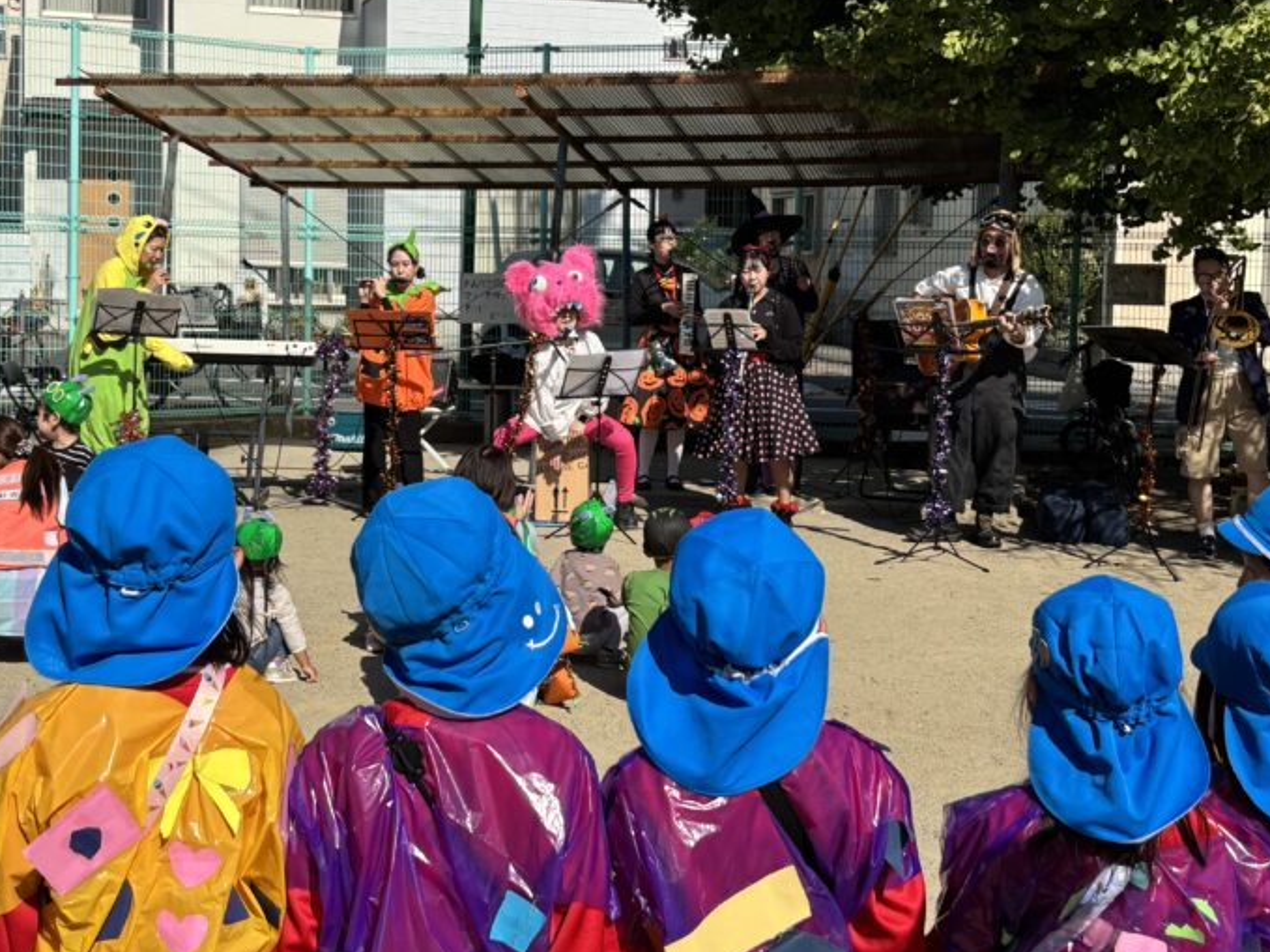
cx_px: 529
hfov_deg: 38.8
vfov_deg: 29.6
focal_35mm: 49
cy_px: 393
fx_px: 1797
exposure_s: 1/4425
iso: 50
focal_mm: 5.96
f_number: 1.6
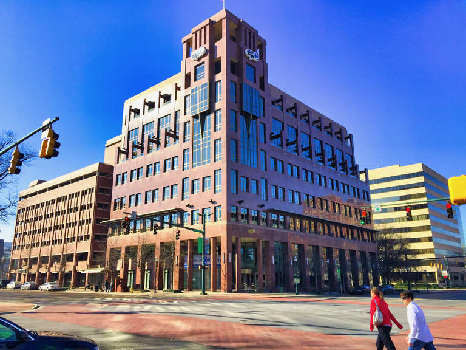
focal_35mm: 29
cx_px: 233
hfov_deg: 61.7
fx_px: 390
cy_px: 175
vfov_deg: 48.2
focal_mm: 4.15
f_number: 2.2
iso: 32
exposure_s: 1/1464
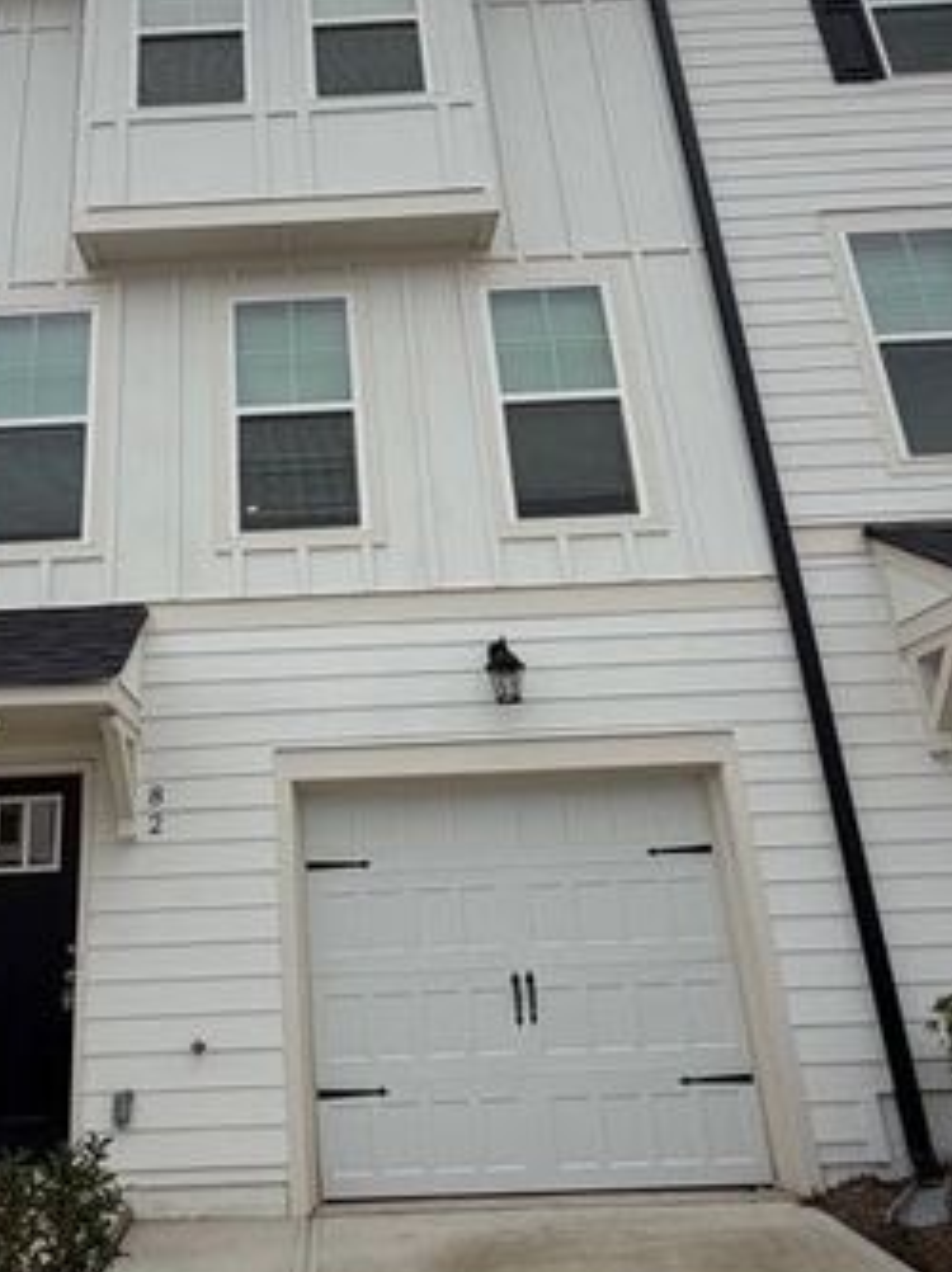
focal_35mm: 28
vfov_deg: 63.1
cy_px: 527
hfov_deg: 48.5
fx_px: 1028
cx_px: 289
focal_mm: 2.22
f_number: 2.2
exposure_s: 1/779
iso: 20
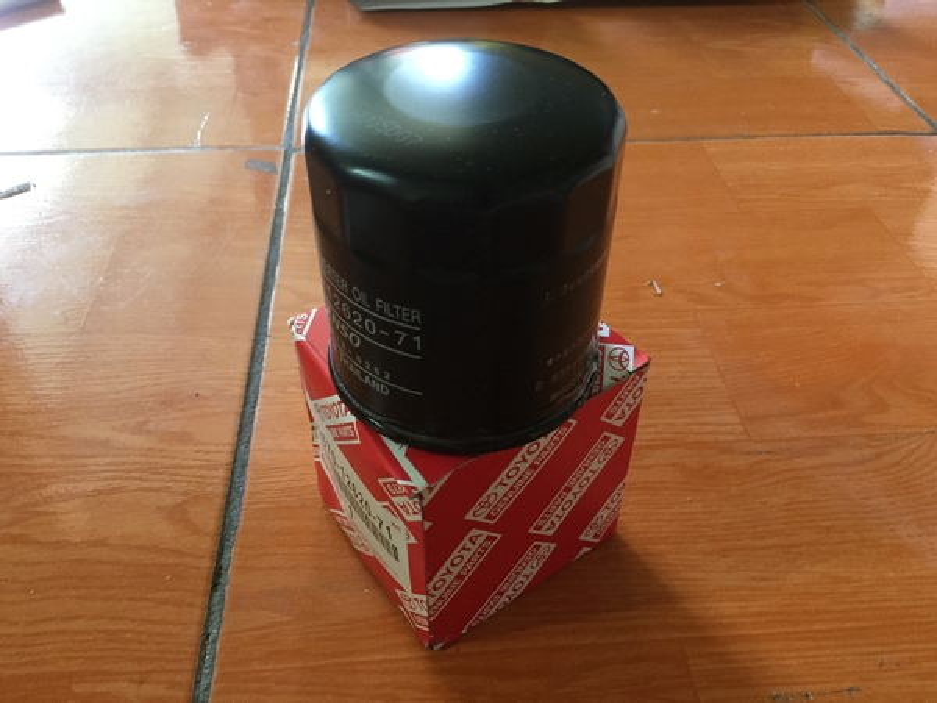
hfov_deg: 61.7
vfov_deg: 48.2
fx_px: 785
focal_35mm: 29
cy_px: 352
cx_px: 468
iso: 250
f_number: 2.2
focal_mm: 4.15
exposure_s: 1/17
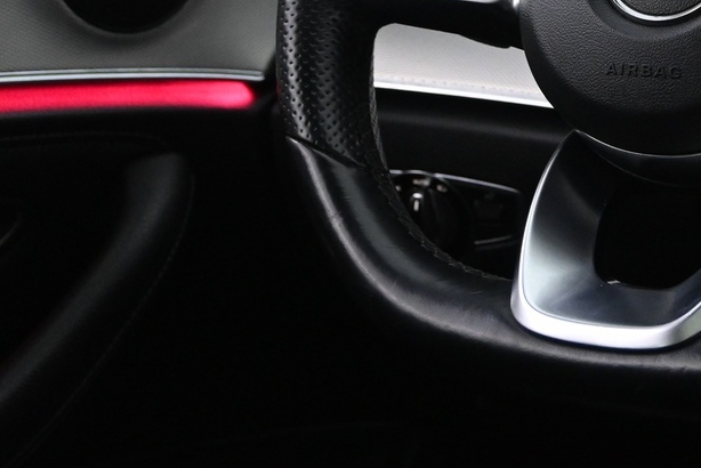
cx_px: 741
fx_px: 1733
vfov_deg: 15.0
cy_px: -53
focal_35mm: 89
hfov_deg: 21.8
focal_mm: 22.5
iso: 2500
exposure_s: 1/30
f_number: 4
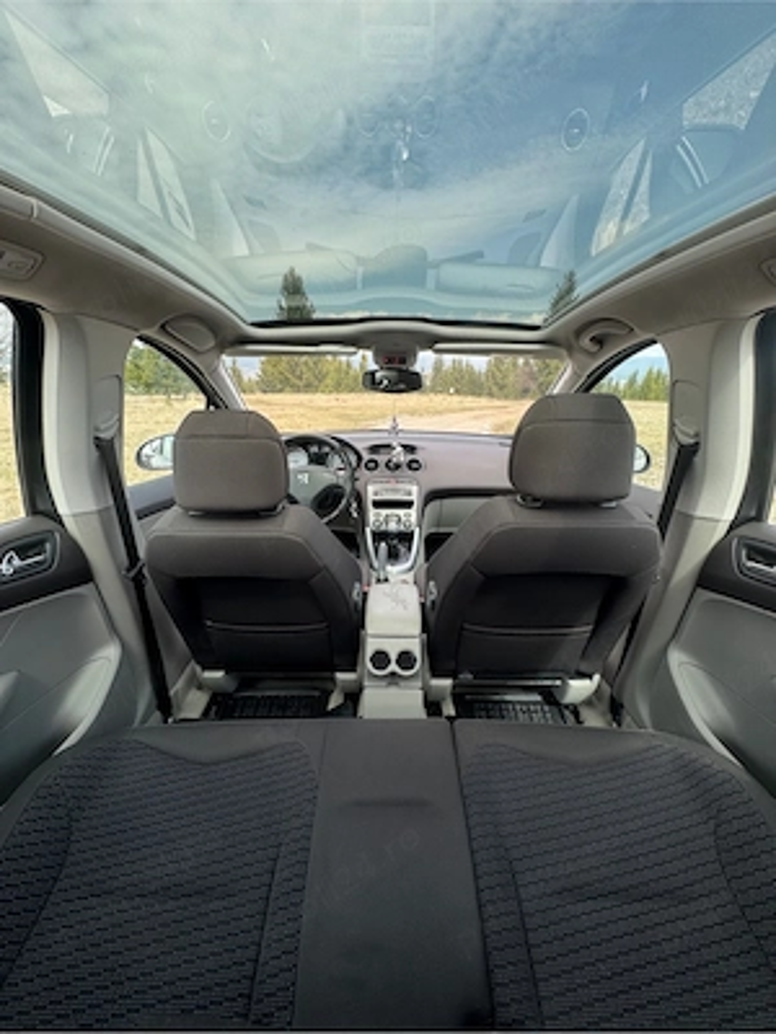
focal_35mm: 14
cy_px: 517
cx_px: 388
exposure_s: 1/205
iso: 40
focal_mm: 2.22
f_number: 2.2
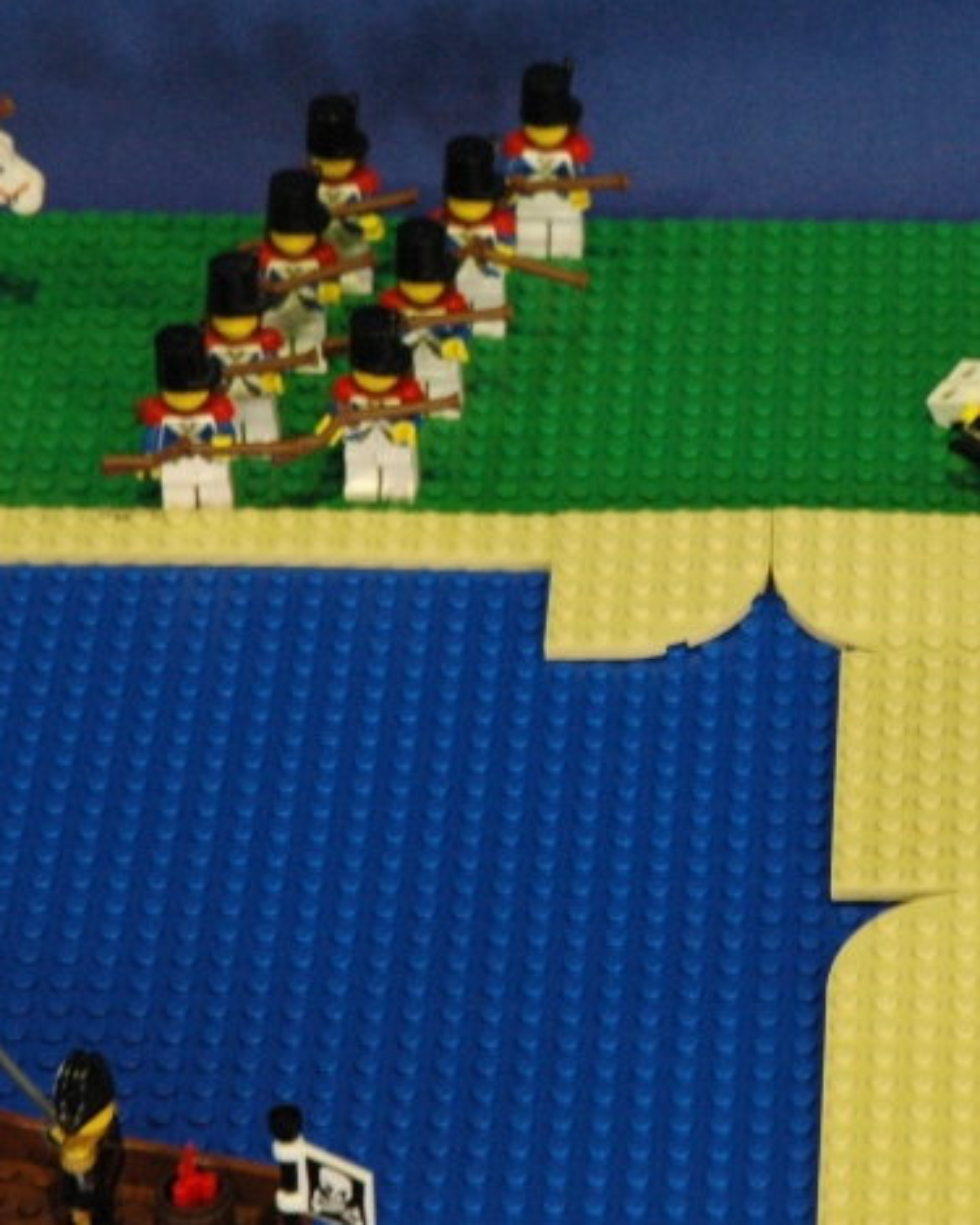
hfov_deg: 7.2
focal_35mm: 215
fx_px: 7797
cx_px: 857
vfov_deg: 9.0
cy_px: 444
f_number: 6.3
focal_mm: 70
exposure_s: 1/15
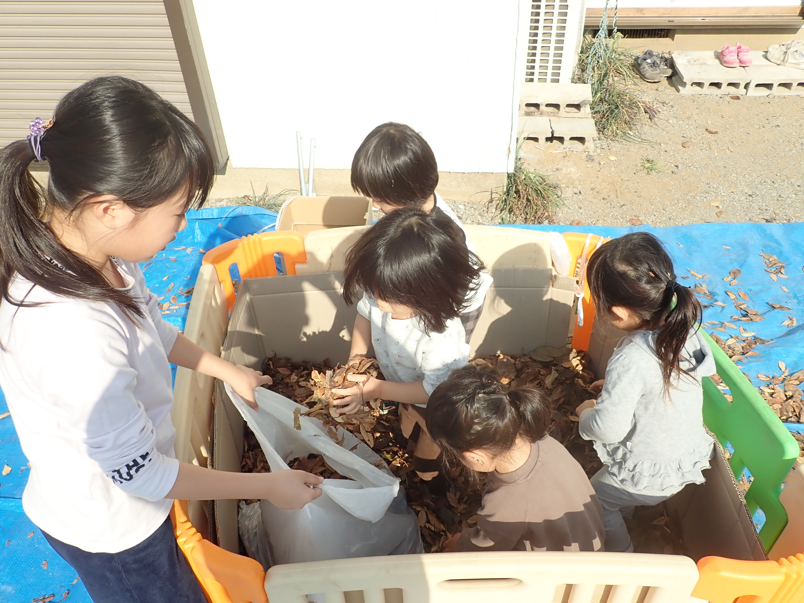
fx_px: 604
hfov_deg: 67.3
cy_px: 310
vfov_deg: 53.1
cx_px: 409
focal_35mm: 26
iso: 100
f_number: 2.8
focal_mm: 4.5
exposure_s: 1/800
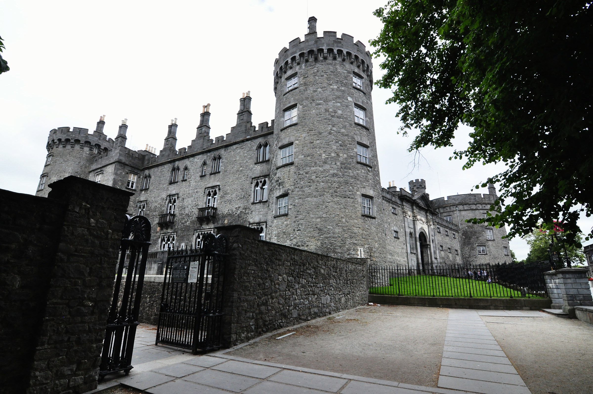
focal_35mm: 16
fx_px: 271
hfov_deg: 95.0
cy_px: 197
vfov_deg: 71.9
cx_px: 296
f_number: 13
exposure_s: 1/640
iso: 1250
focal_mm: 11
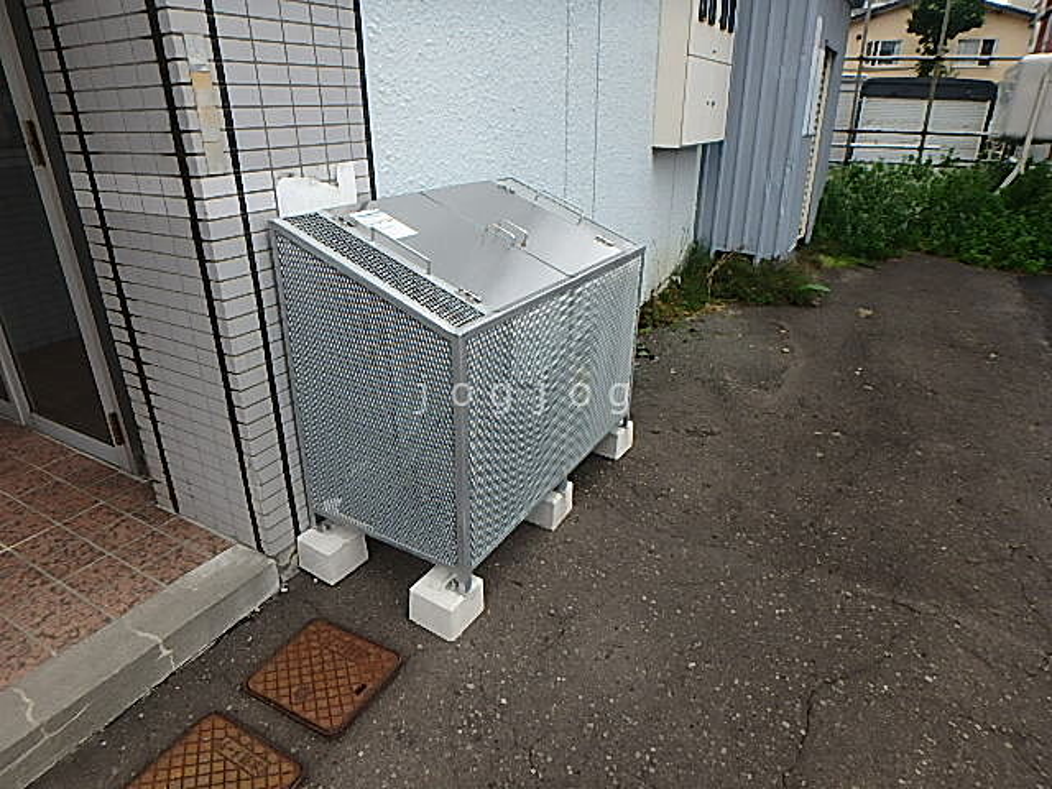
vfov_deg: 63.4
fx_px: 638
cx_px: 526
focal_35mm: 21
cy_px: 394
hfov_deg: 79.0
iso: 125
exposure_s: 1/200
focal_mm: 3.7
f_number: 3.5
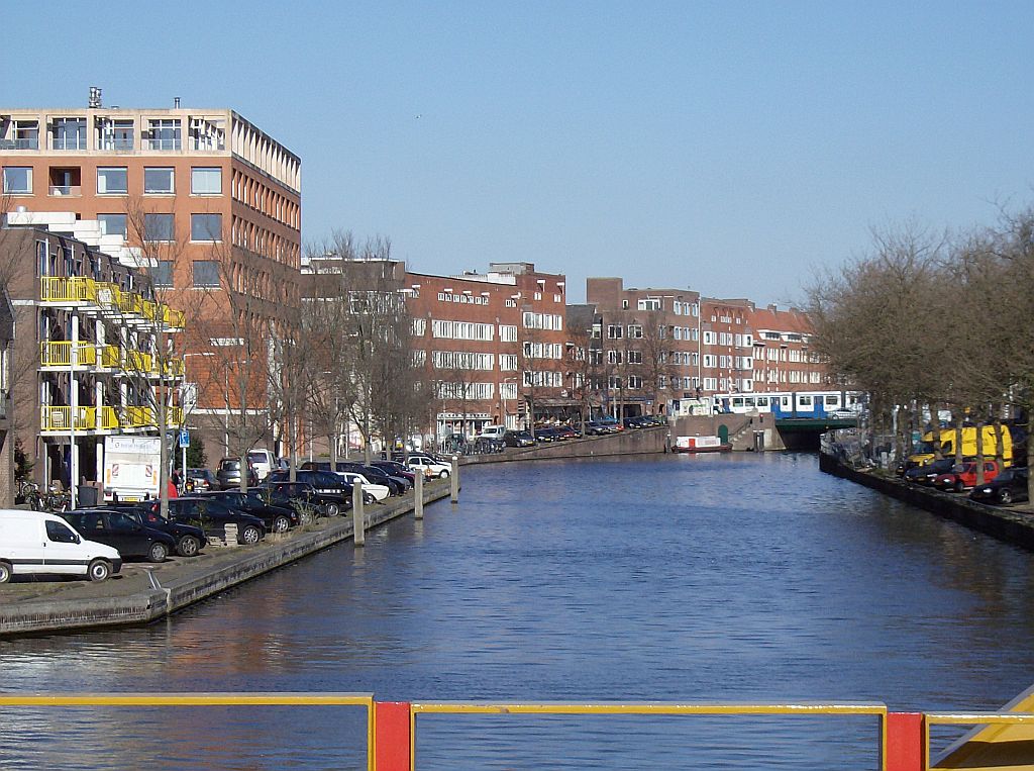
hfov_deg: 18.3
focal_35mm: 108
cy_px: 386
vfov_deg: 13.7
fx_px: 3218
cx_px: 517
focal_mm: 18
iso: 100
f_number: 7.8
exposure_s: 1/415
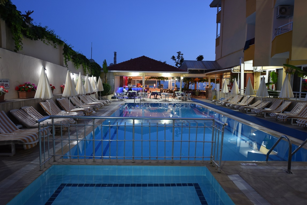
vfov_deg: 55.1
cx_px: 152
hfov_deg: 76.1
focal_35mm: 23
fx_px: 196
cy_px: 101
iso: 640
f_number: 2.8
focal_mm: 22
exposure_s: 1/15
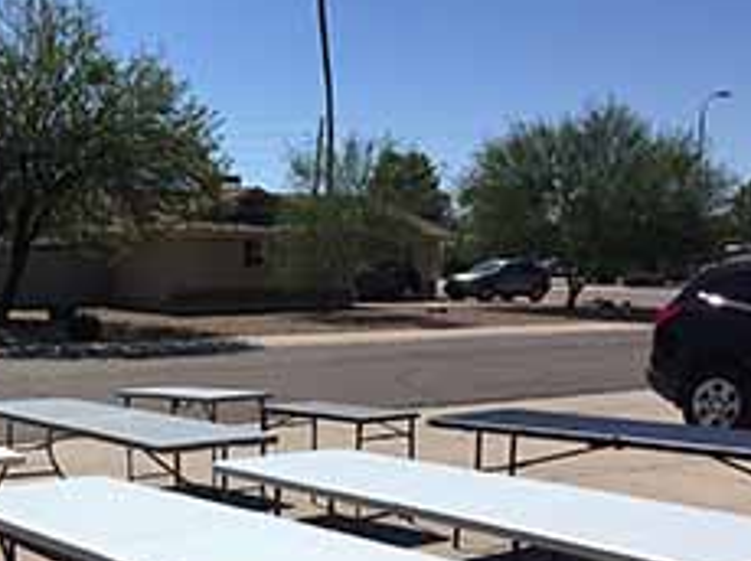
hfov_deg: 34.3
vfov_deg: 26.4
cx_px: 134
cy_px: 470
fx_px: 1170
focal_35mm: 54
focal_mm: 3.3
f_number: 2.4
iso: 25
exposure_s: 1/3891
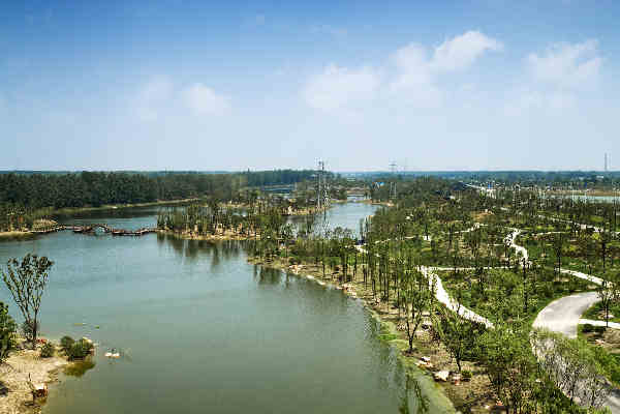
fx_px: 620
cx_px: 310
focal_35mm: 36
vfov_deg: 36.9
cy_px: 207
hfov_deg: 53.1
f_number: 11
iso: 100
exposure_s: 1/125
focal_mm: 24
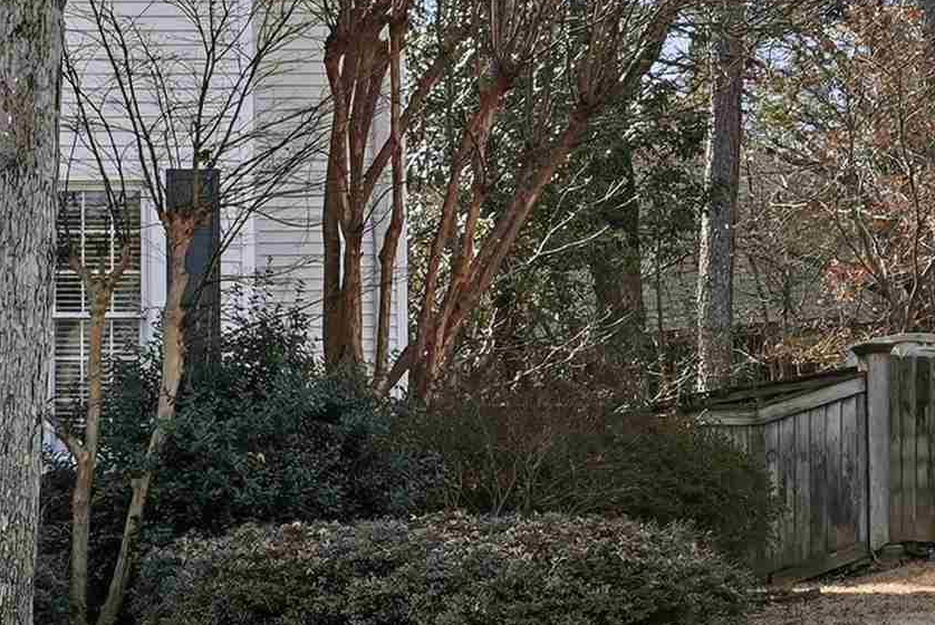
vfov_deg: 12.4
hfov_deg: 16.1
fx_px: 2885
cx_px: -649
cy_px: 249
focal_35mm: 111
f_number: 9
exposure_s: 1/1250
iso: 250
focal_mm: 31
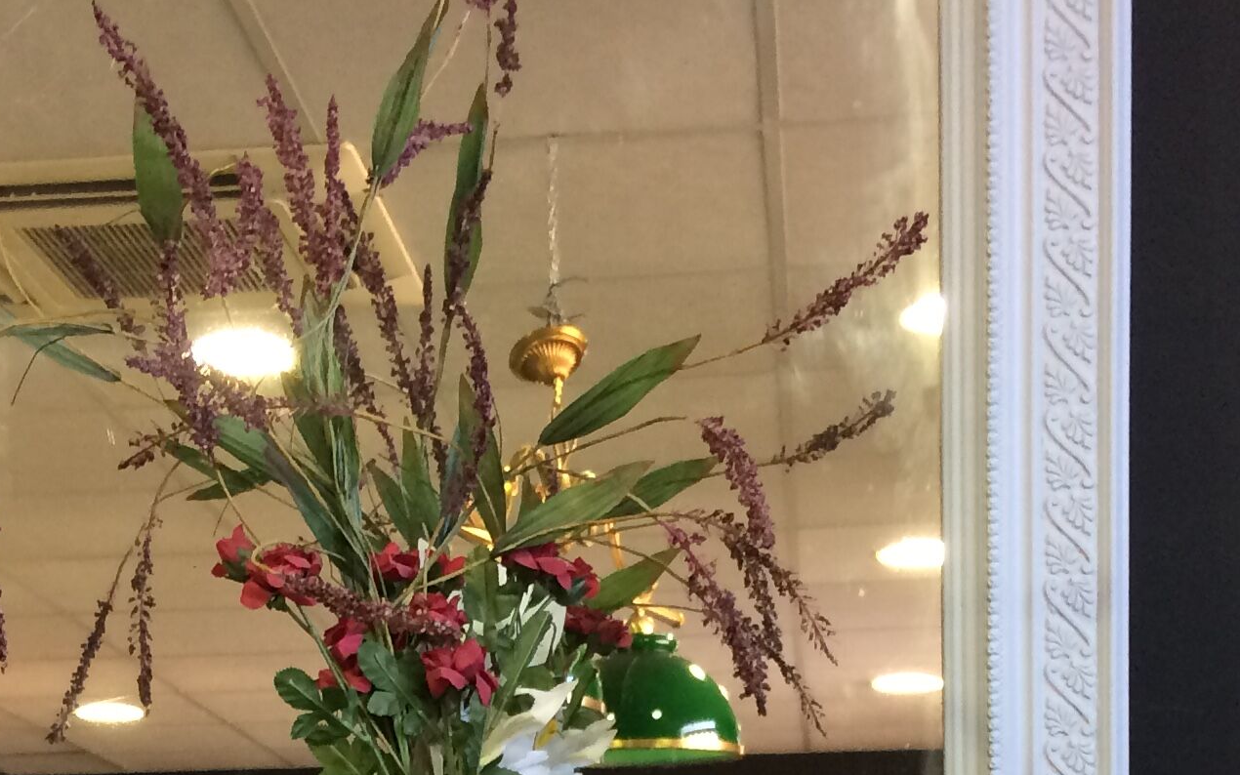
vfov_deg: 15.2
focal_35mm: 79
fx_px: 2670
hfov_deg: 26.1
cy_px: 1175
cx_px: 507
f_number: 2.2
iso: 125
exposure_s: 1/33
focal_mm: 4.15
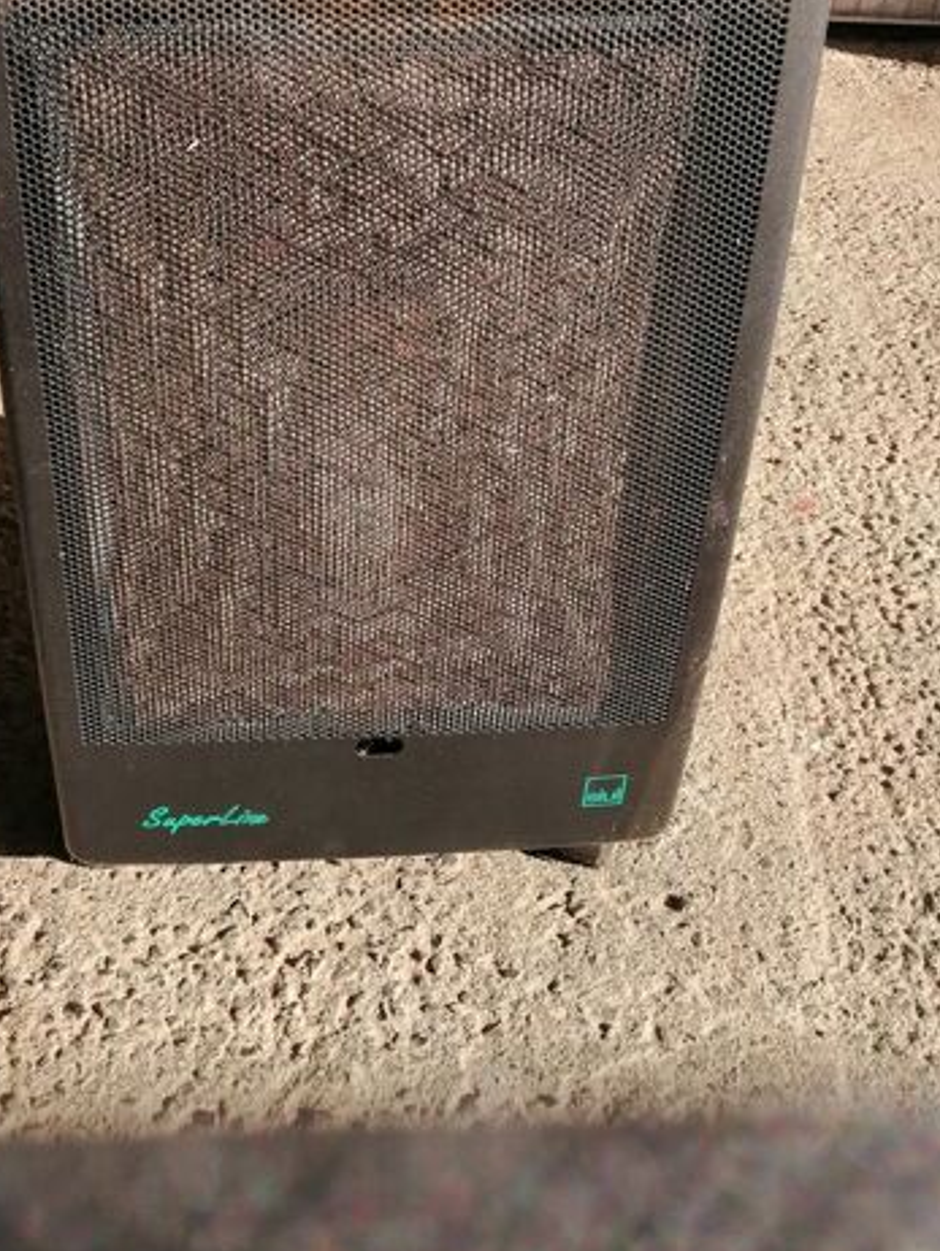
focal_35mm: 36
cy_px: 458
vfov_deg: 50.7
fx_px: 1302
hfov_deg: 39.4
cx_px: 352
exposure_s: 1/1294
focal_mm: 3.46
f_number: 1.8
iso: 50
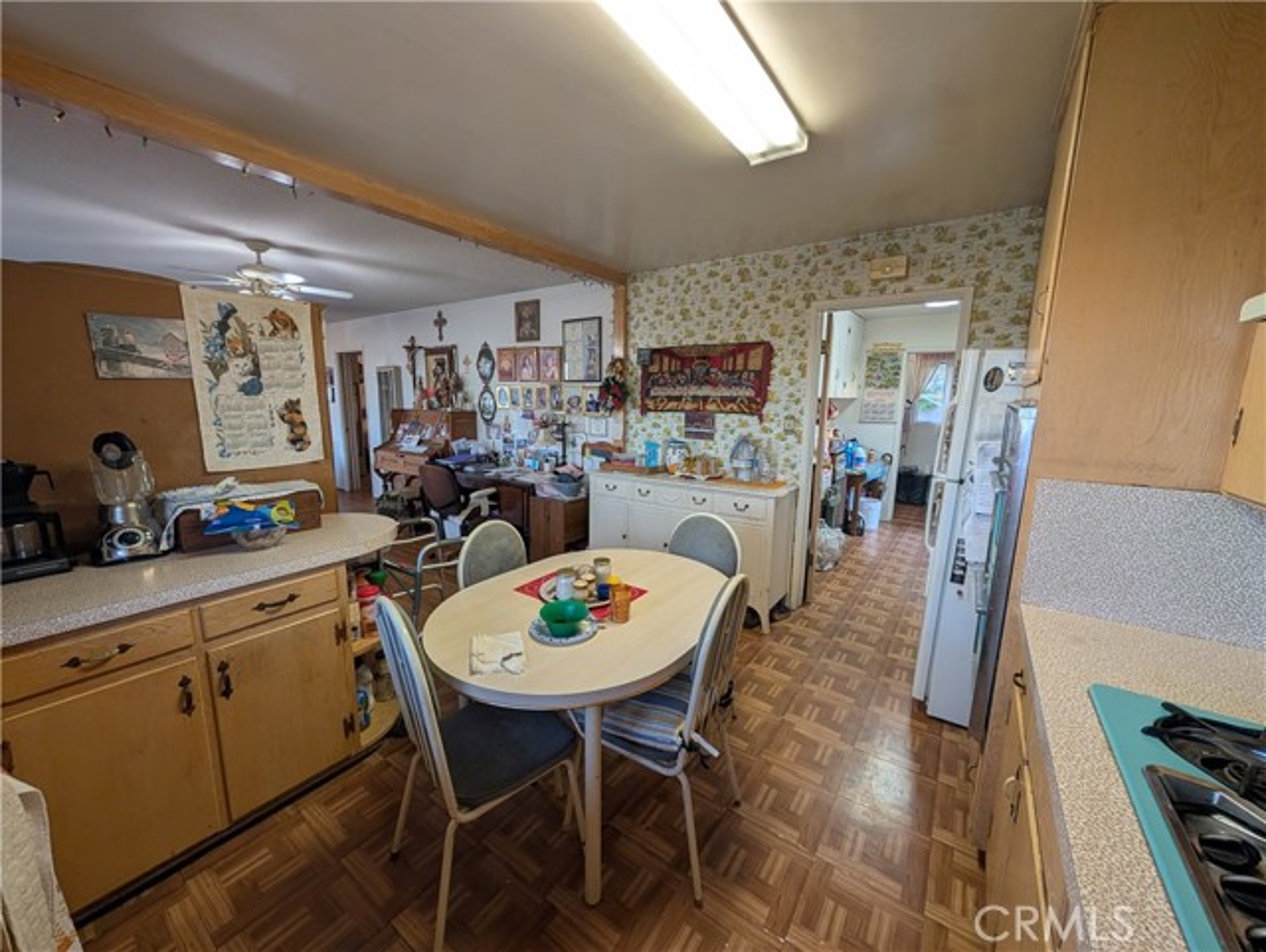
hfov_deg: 110.5
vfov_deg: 94.6
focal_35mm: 12
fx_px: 439
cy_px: 476
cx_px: 633
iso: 57
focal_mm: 2.02
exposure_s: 1/70
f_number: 1.7
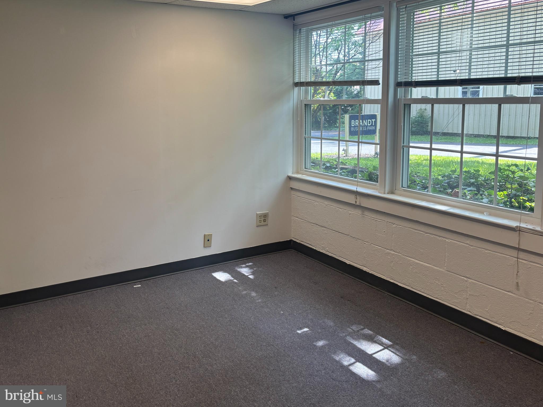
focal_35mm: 26
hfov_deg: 67.3
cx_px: 272
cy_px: 204
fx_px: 408
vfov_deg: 53.1
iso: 64
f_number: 1.6
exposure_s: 1/120
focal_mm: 5.96
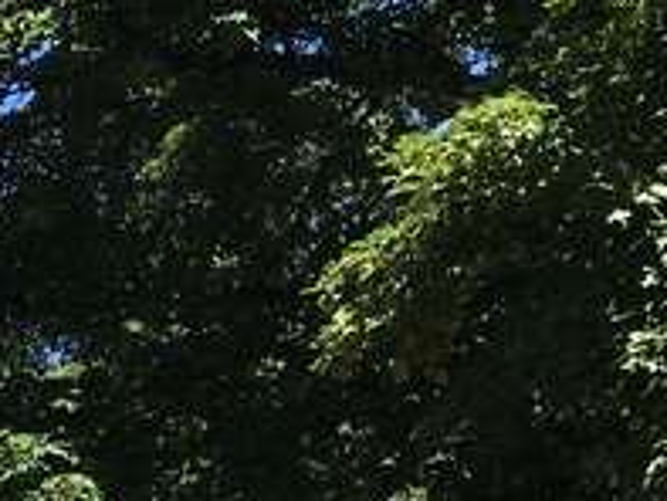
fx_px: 2179
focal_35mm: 113
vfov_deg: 12.2
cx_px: -362
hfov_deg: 15.8
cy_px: 863
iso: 25
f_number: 2.2
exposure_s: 1/962
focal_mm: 4.15
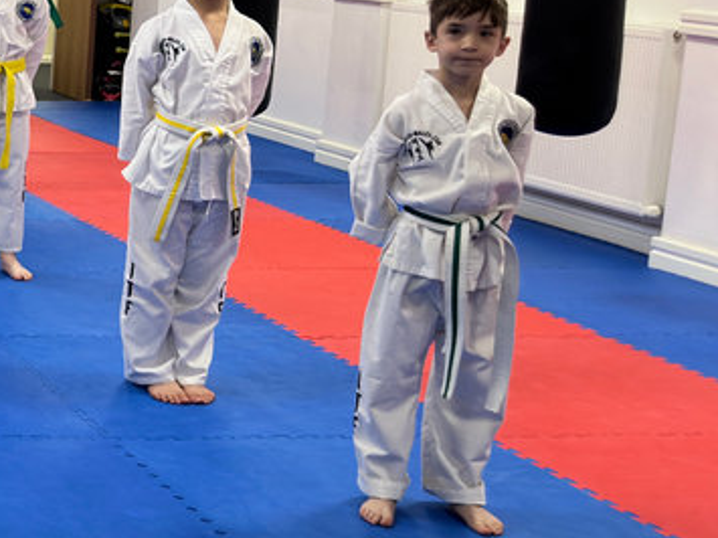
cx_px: -428
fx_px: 1617
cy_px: 199
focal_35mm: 78
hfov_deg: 20.5
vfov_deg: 18.9
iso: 200
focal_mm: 6.86
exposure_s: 1/100
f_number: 1.78
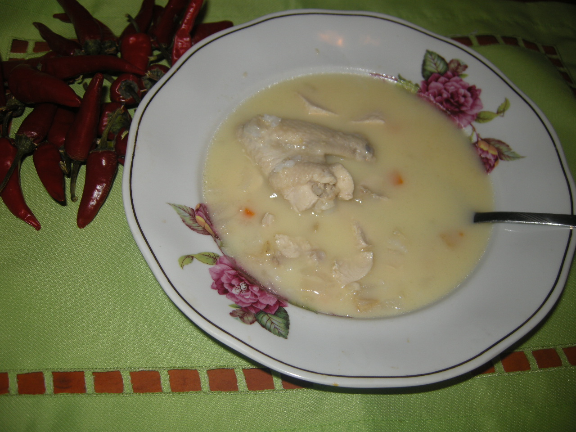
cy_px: 216
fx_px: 582
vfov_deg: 40.7
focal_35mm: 35
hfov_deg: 52.6
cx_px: 288
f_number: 2.7
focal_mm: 7.5
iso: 64
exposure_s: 1/60
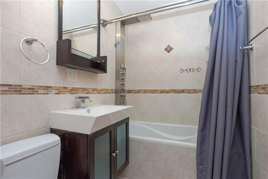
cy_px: 90
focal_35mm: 16
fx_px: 123
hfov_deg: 95.0
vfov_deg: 72.0
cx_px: 134
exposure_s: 1/160
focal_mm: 11
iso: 640
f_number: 4
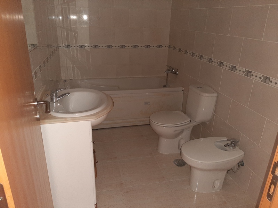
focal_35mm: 27
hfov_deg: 65.3
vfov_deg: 51.4
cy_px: 104
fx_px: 217
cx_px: 139
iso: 1250
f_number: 1.7
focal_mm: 3.93
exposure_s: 1/17
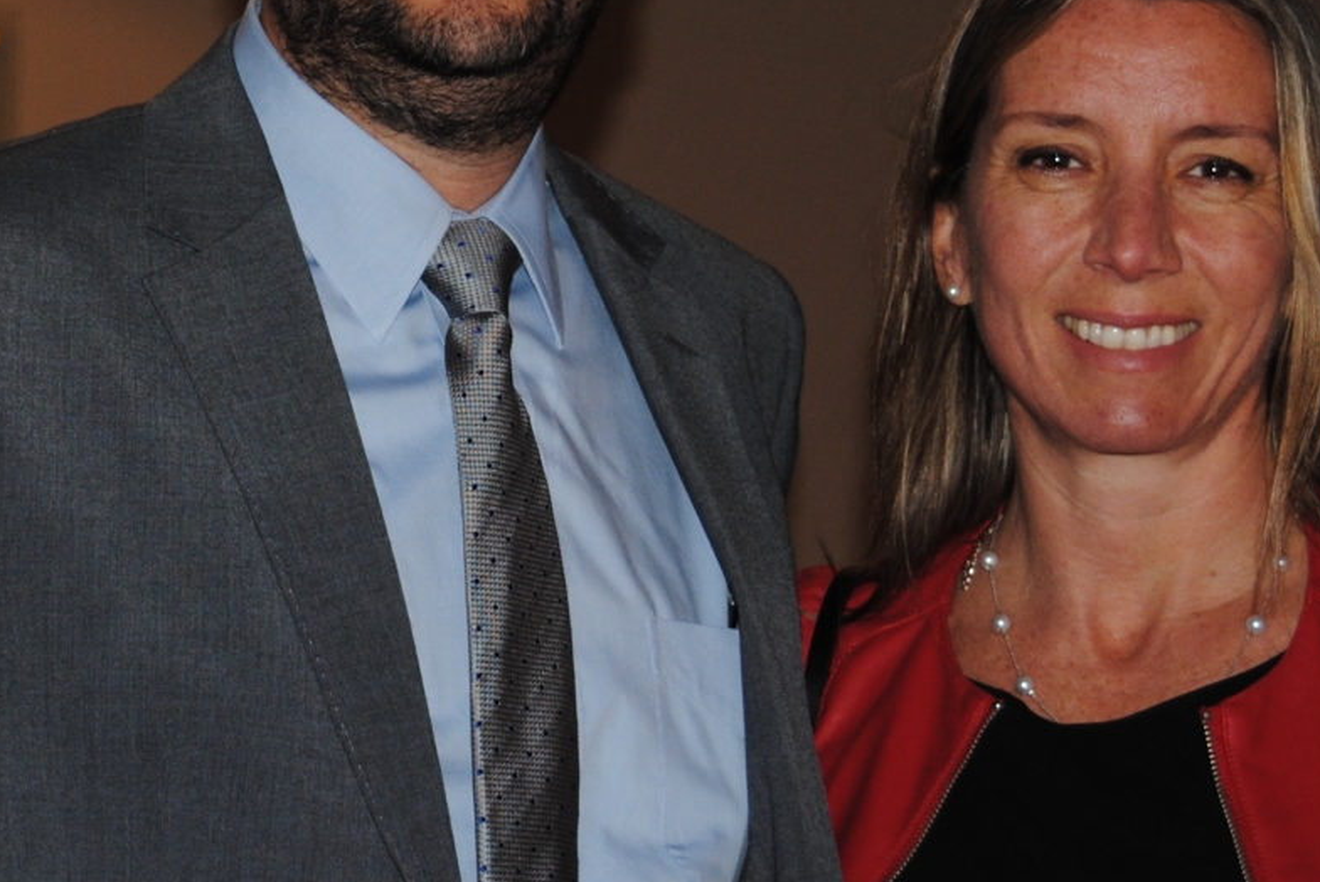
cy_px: 255
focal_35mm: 147
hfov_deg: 13.9
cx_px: 343
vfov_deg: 9.3
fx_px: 5394
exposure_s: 1/60
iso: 200
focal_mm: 40
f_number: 4.8
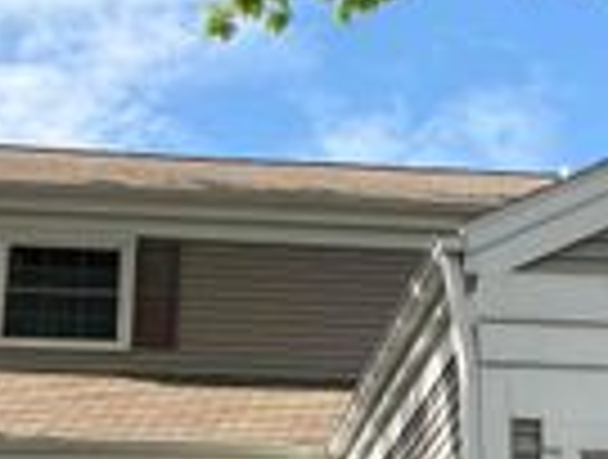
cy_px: 245
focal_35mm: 96
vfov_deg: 15.5
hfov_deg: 20.4
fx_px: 1691
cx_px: 369
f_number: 1.6
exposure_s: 1/2012
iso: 50
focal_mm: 6
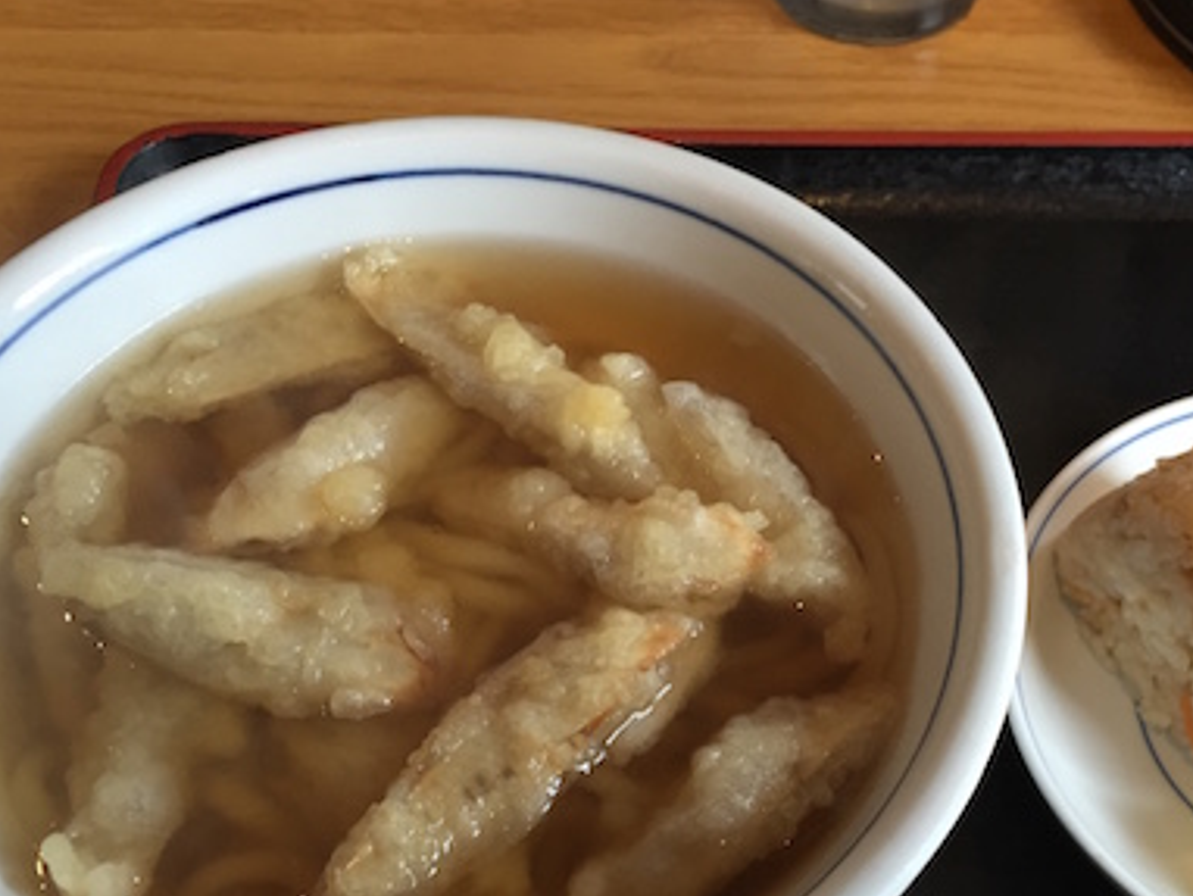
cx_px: 753
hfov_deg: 42.6
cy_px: 601
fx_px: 1517
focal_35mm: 44
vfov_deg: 32.6
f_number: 2.2
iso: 64
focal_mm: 4.15
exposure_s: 1/30
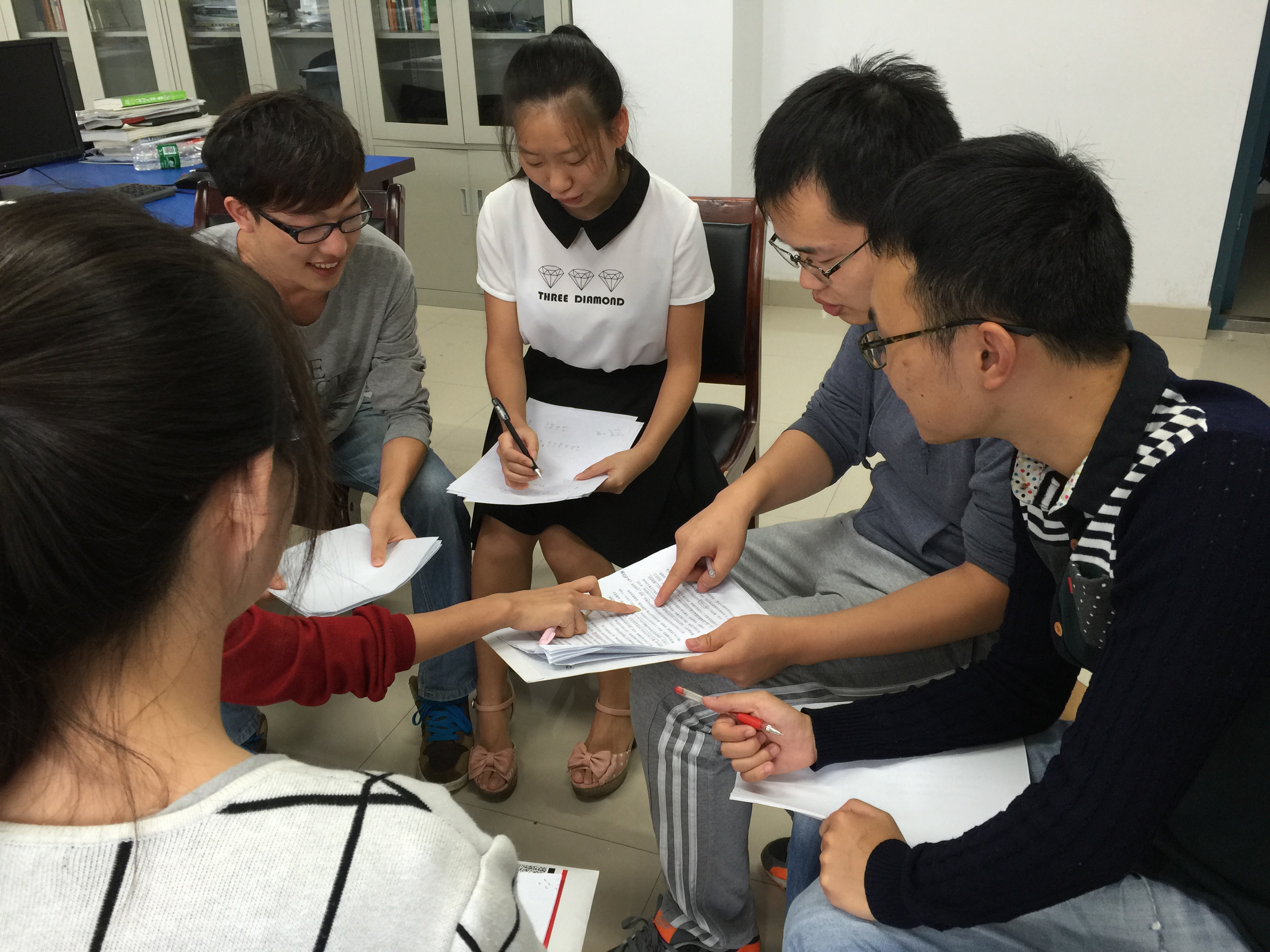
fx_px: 1064
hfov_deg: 61.7
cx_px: 635
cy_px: 476
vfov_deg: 48.2
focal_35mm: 29
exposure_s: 1/17
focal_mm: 4.15
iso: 50
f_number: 2.2
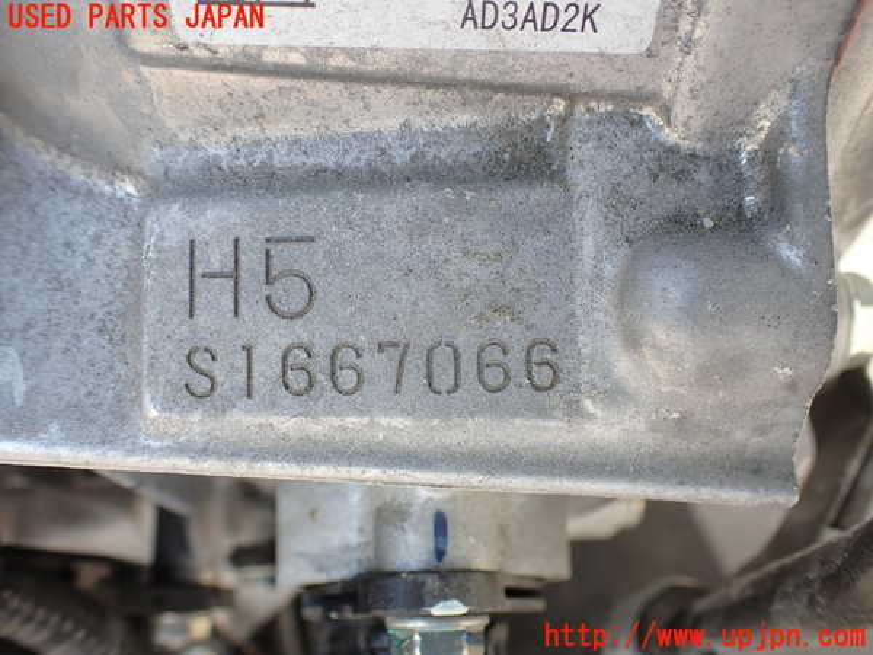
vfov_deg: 46.8
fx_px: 757
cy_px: 328
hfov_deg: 60.0
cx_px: 436
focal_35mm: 30
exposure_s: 1/125
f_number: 2.3
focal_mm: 5.4
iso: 160
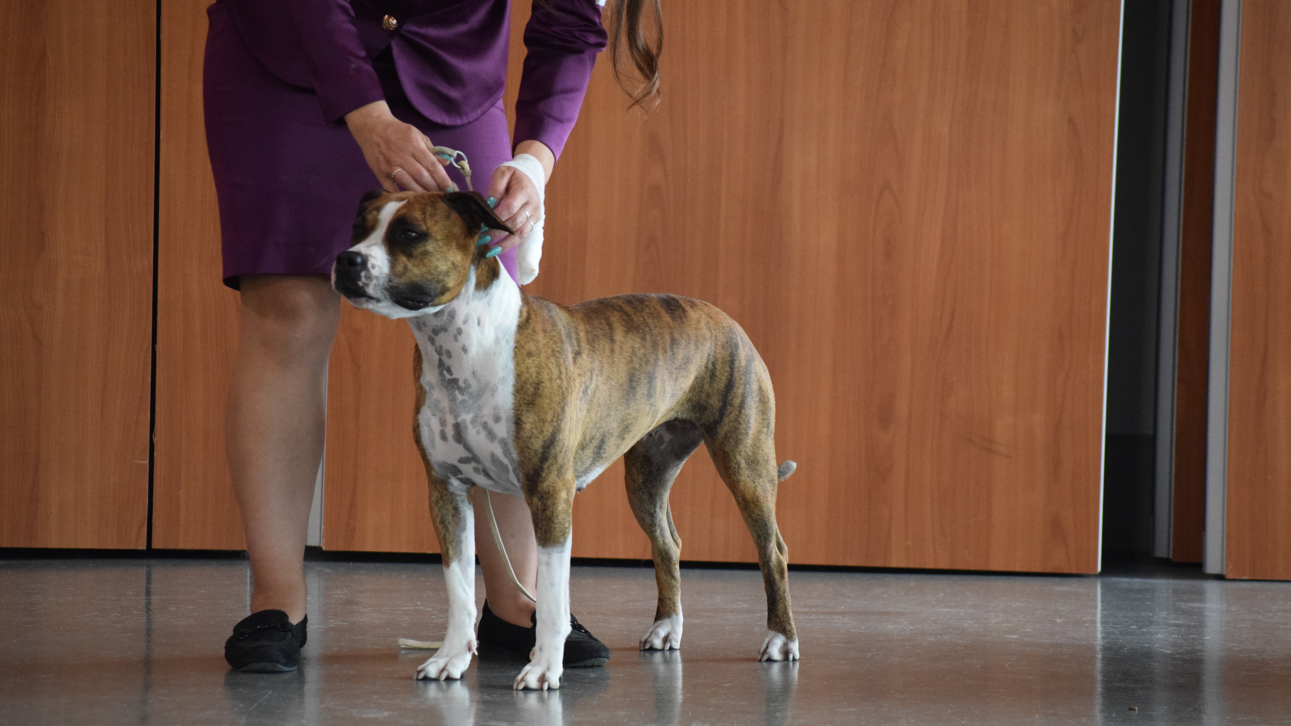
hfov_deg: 11.0
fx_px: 6728
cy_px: 396
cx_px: 646
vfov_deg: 6.2
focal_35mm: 197
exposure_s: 1/320
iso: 3200
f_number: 4.8
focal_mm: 125
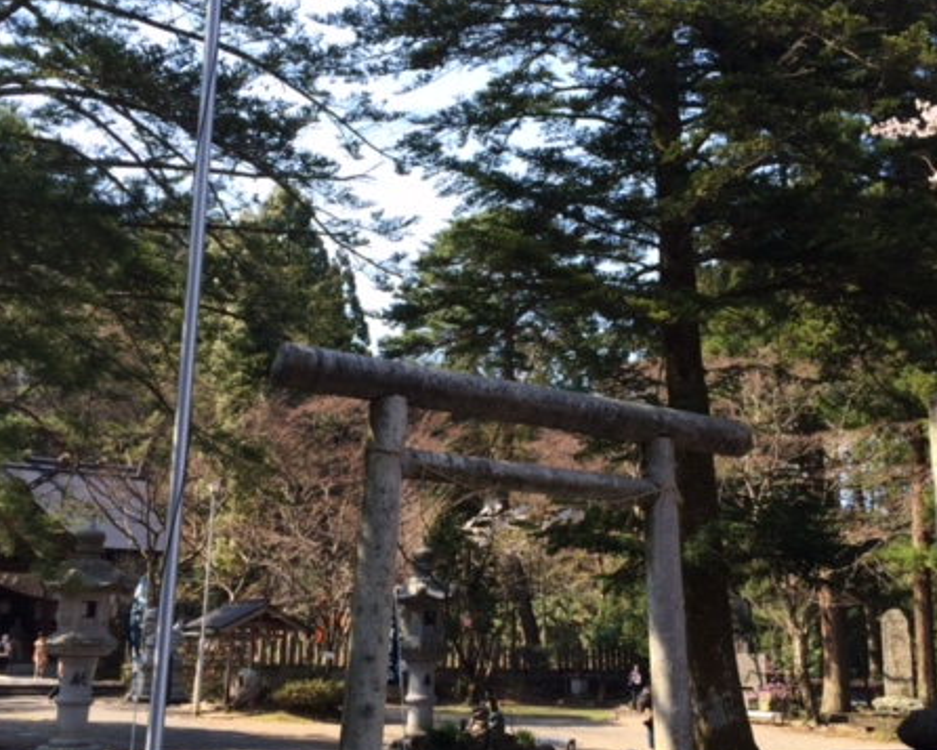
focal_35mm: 42
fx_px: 1165
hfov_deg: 43.8
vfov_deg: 35.7
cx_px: 468
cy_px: 408
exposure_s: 1/547
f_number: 2.2
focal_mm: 4.12
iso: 32
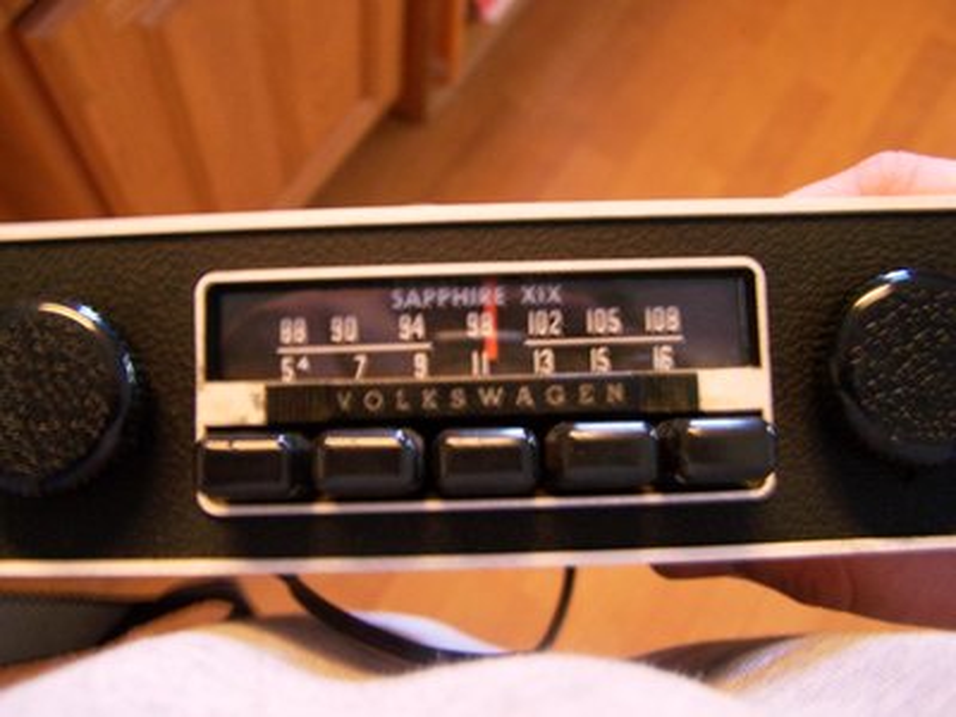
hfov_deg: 49.0
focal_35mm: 38
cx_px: 478
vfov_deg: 37.7
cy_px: 358
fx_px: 1049
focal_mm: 6.3
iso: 160
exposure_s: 1/8
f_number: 2.8
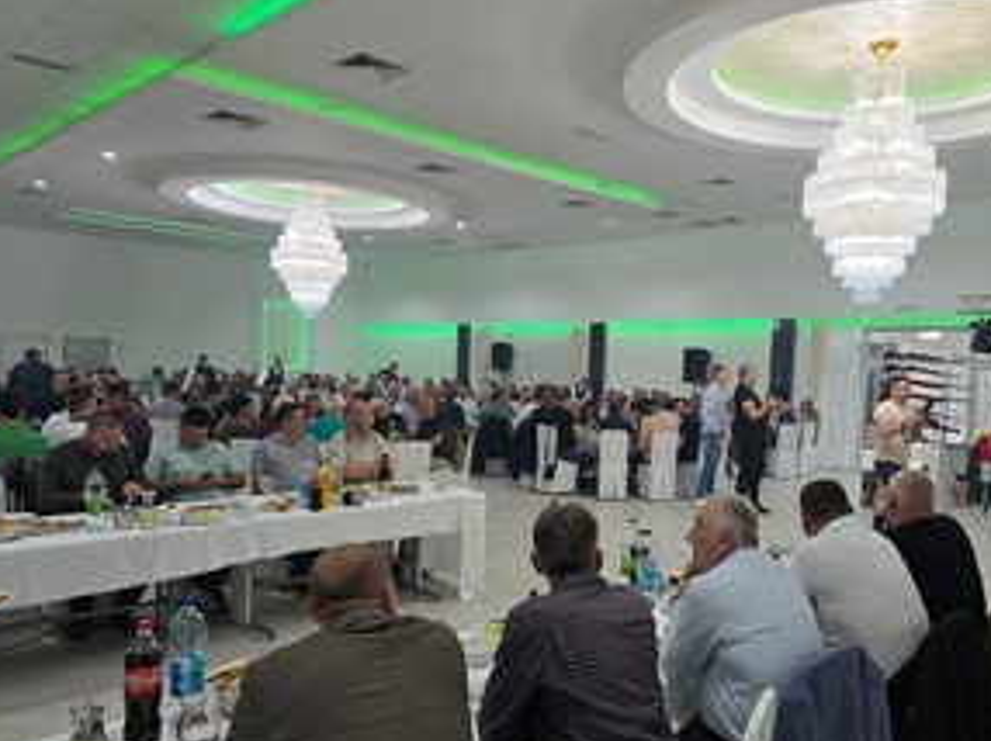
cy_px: 426
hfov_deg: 61.3
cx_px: 582
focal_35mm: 29
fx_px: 830
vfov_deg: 48.0
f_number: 1.7
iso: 320
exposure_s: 1/100
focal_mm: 6.3
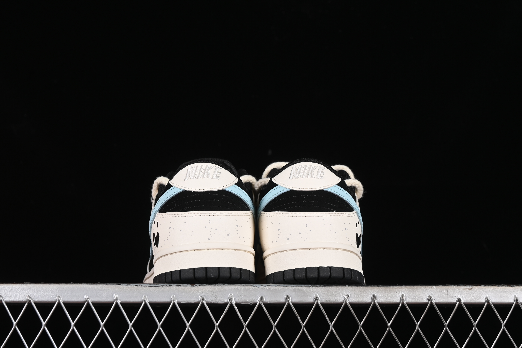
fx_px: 1087
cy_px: 174
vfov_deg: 18.2
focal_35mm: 75
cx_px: 261
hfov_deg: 27.0
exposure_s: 1/80
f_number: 8
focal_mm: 50
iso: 160
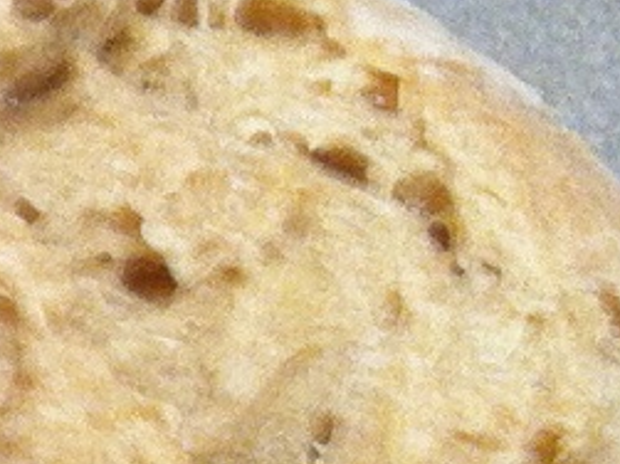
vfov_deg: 5.8
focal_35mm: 252
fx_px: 4511
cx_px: -1145
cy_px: 829
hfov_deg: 7.1
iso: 80
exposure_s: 1/15
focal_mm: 3.85
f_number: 2.8
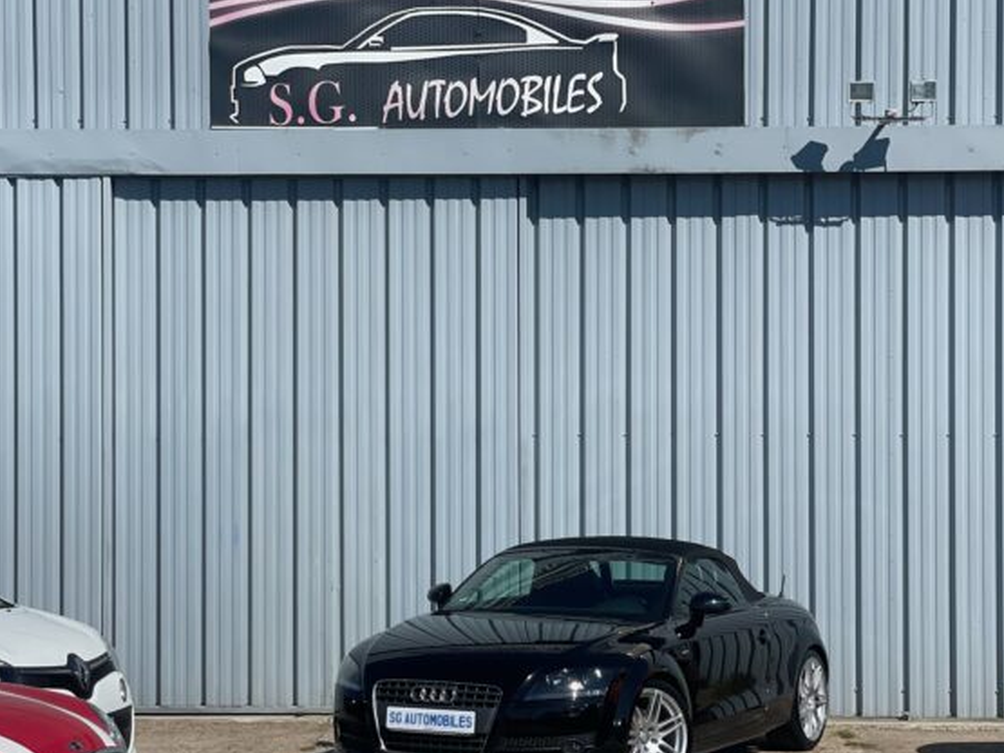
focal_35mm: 75
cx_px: 474
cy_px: 469
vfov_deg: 19.6
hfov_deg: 26.0
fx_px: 2175
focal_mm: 6
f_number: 2
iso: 32
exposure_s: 1/3690
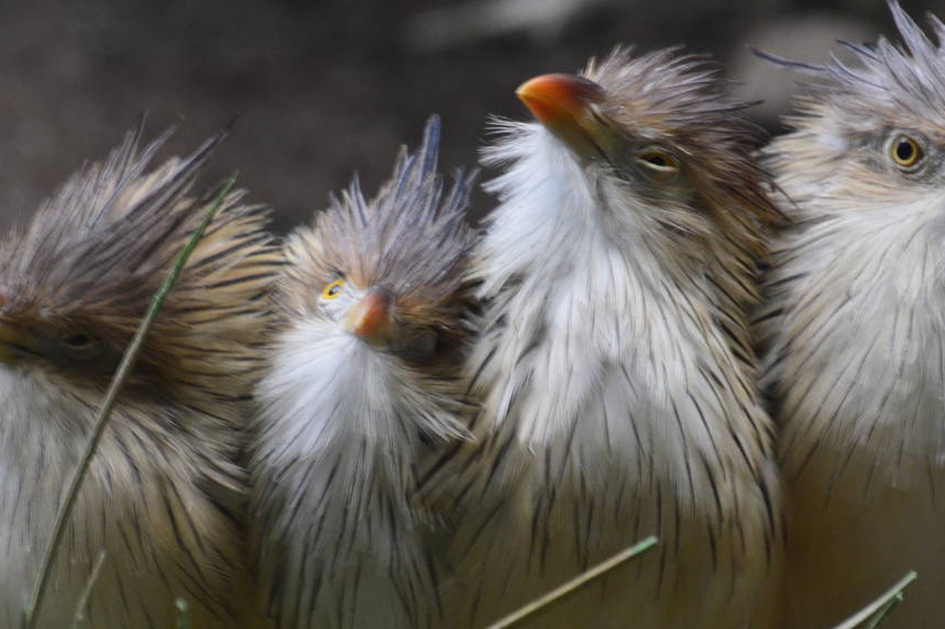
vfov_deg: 2.4
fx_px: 14741
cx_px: 502
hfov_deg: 3.7
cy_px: 309
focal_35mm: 562
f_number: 6.3
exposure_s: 1/8
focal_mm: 200
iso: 800
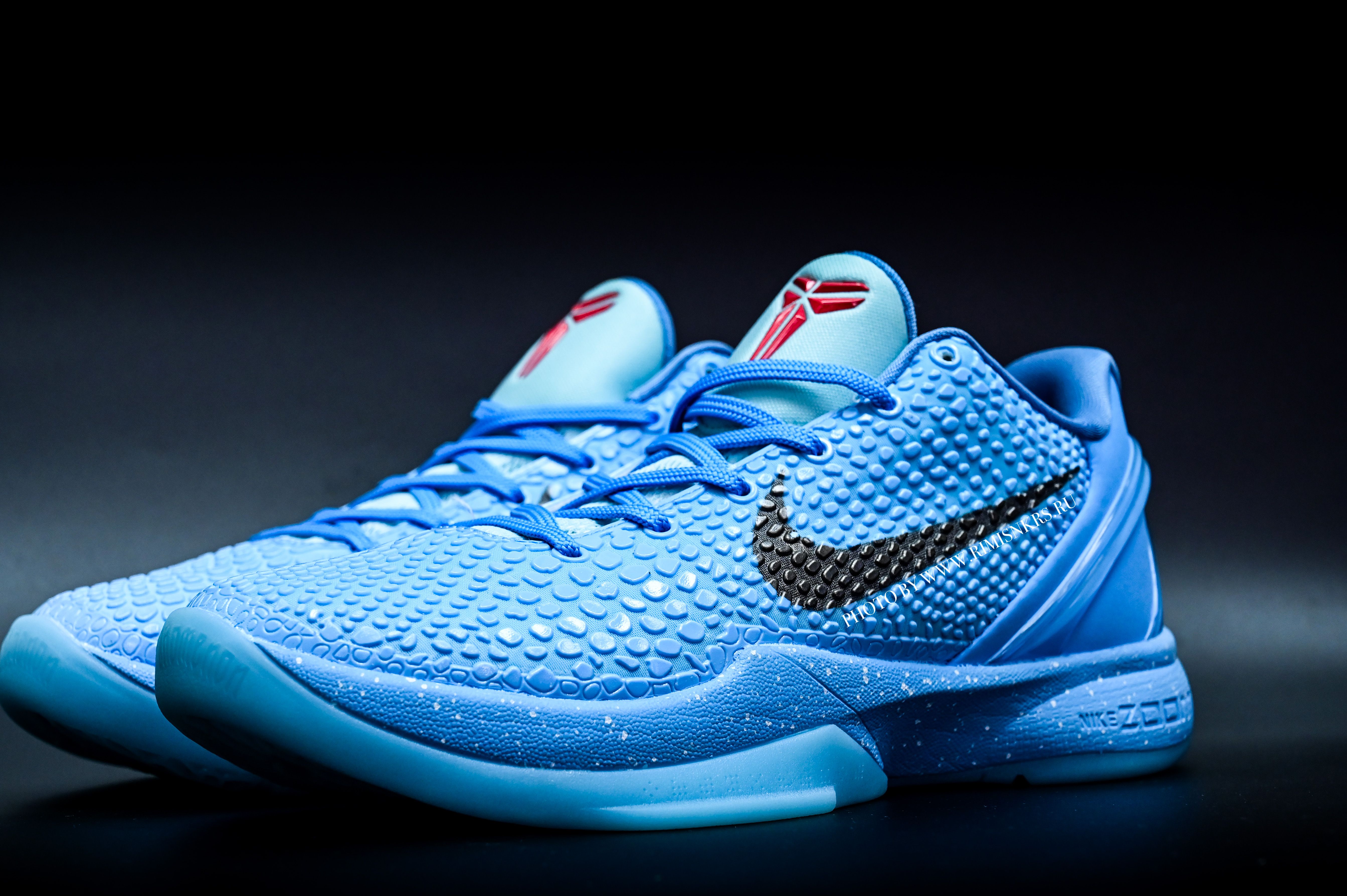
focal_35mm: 79
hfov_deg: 25.7
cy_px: 493
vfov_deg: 17.2
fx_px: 2954
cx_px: 591
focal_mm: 70
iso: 1600
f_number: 8
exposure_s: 1/125
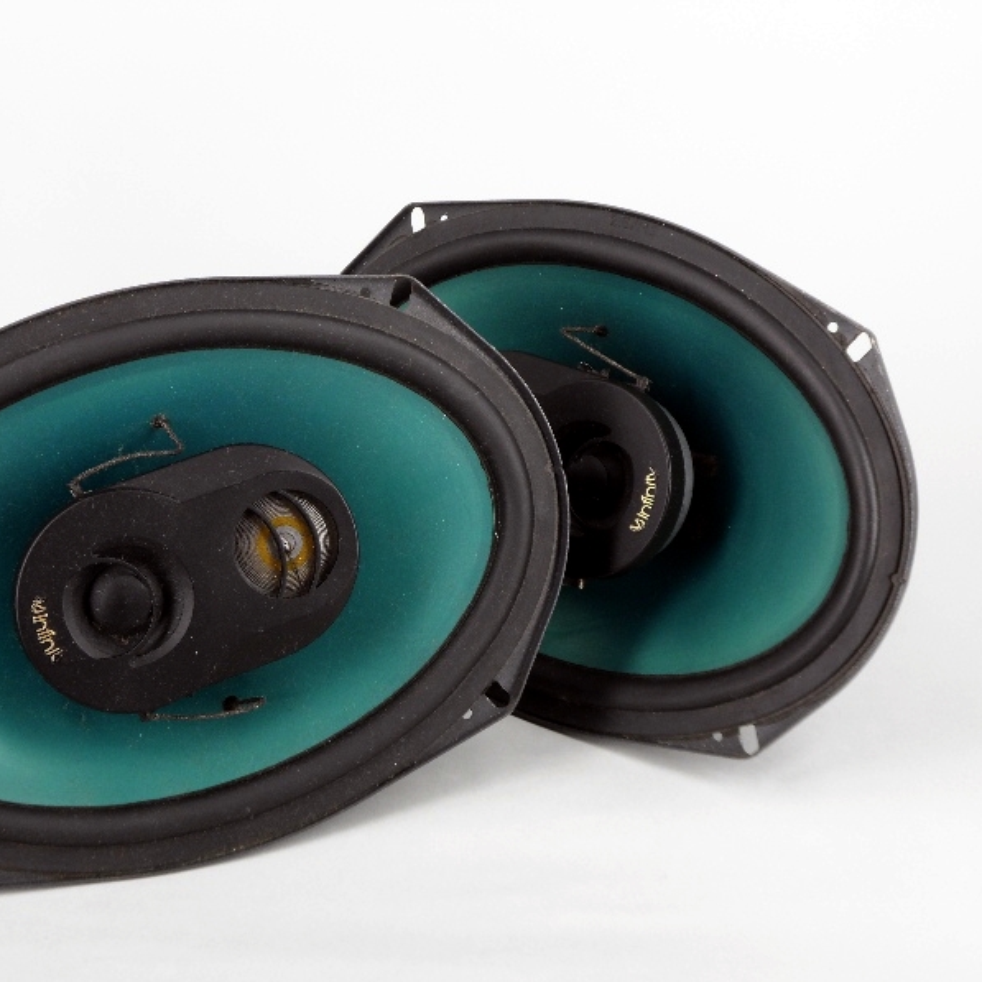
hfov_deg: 26.8
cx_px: 375
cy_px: 490
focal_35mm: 64
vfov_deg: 26.9
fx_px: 2054
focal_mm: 9.8
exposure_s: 1/45
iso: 100
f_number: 4.1
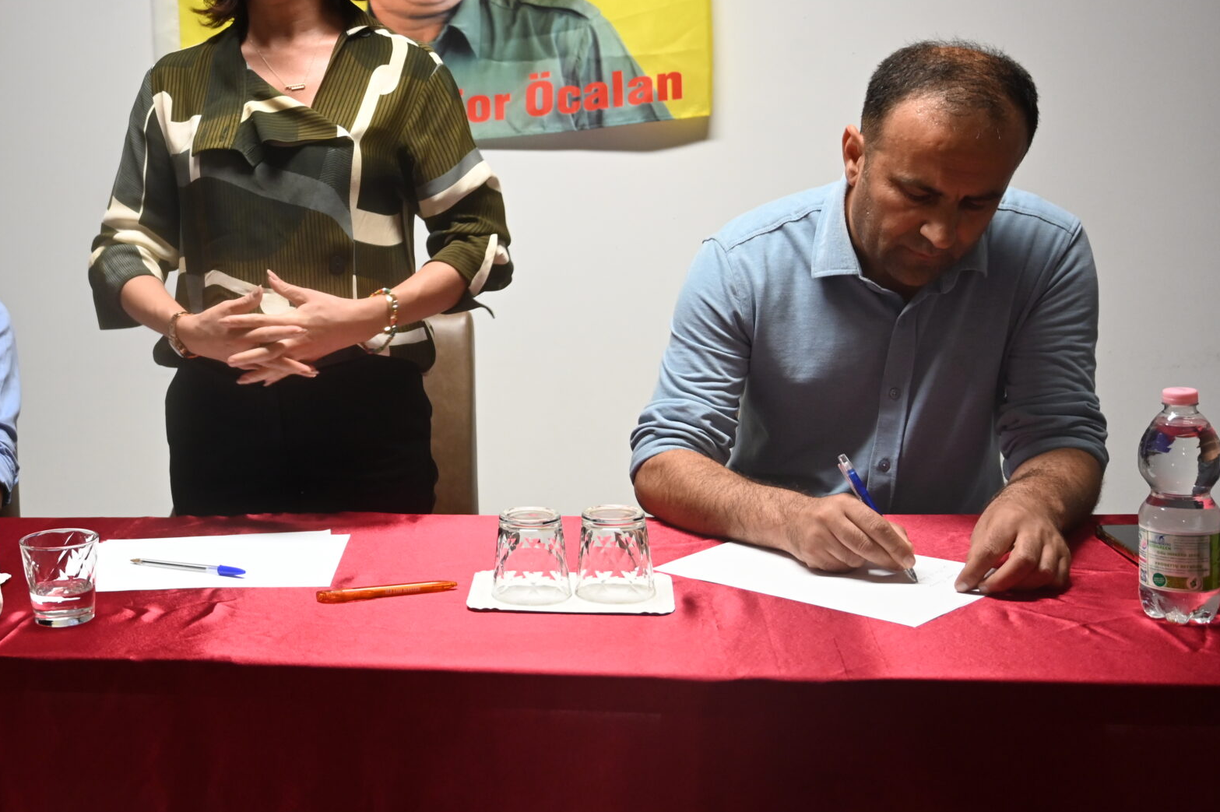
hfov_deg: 38.7
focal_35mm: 49
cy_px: 328
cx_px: 230
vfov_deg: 27.4
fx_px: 1660
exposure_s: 1/125
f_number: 4
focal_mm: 30
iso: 1600
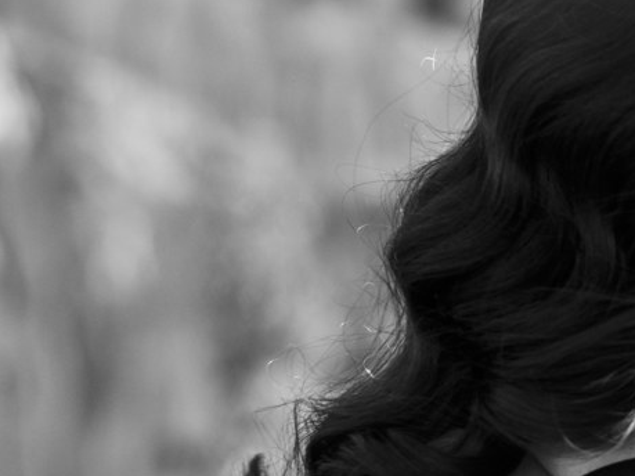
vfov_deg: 7.0
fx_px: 3870
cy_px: 414
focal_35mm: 211
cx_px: 784
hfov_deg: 9.2
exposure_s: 1/1600
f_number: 2.2
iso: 640
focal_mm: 56
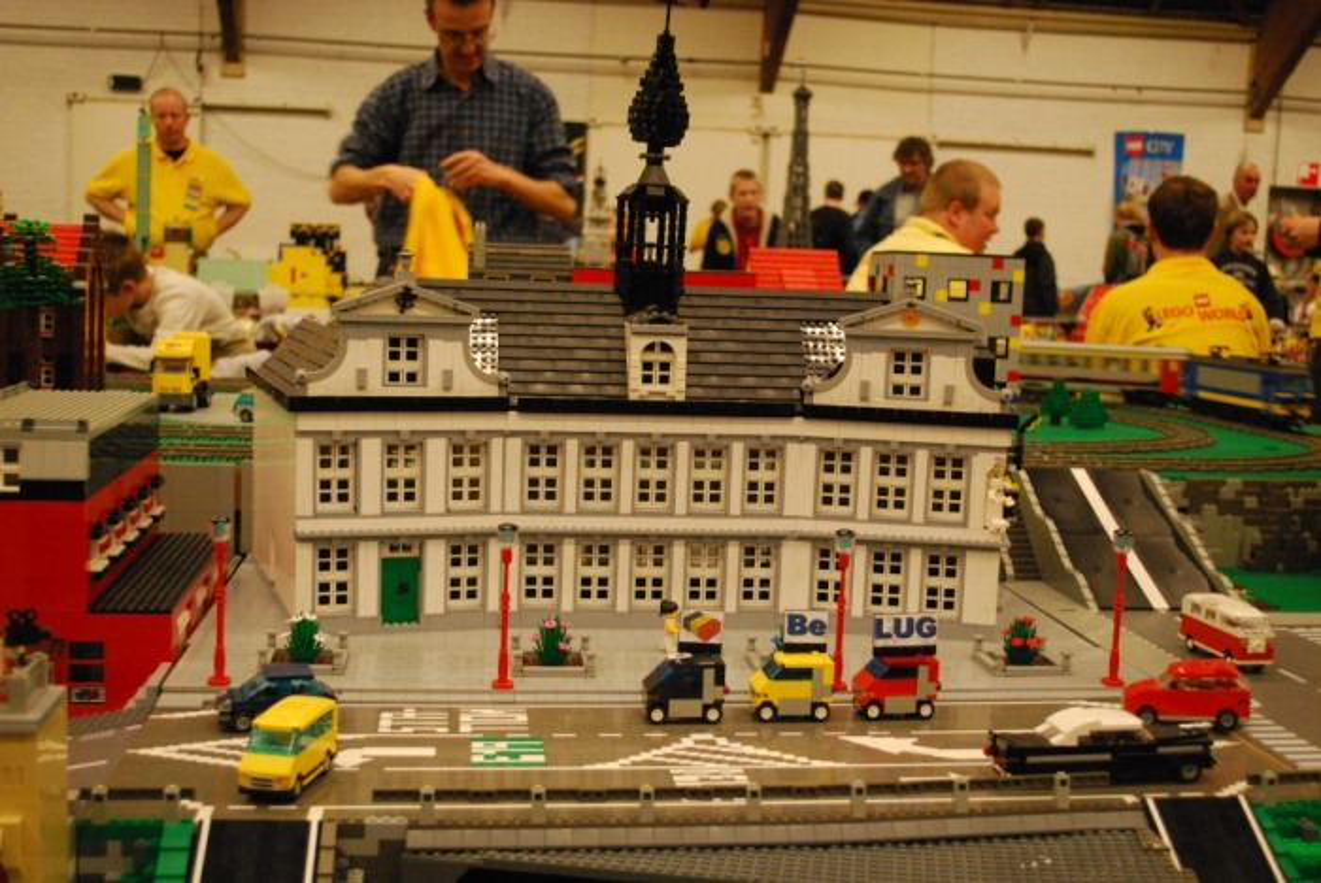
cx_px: 660
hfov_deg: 46.4
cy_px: 442
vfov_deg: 32.0
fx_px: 1542
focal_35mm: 42
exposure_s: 1/30
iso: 1600
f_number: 4.5
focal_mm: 28
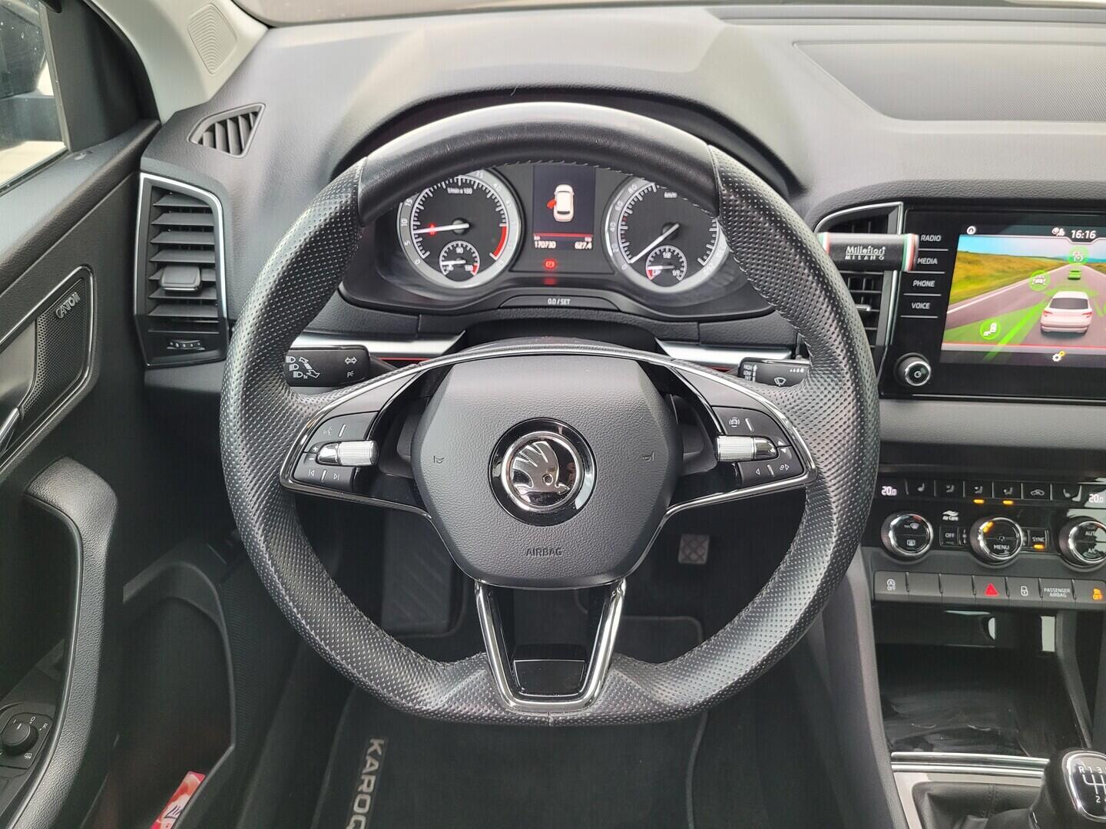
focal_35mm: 26
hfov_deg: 67.3
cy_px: 414
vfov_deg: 53.1
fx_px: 831
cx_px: 553
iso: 320
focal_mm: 5.4
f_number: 1.8
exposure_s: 1/100
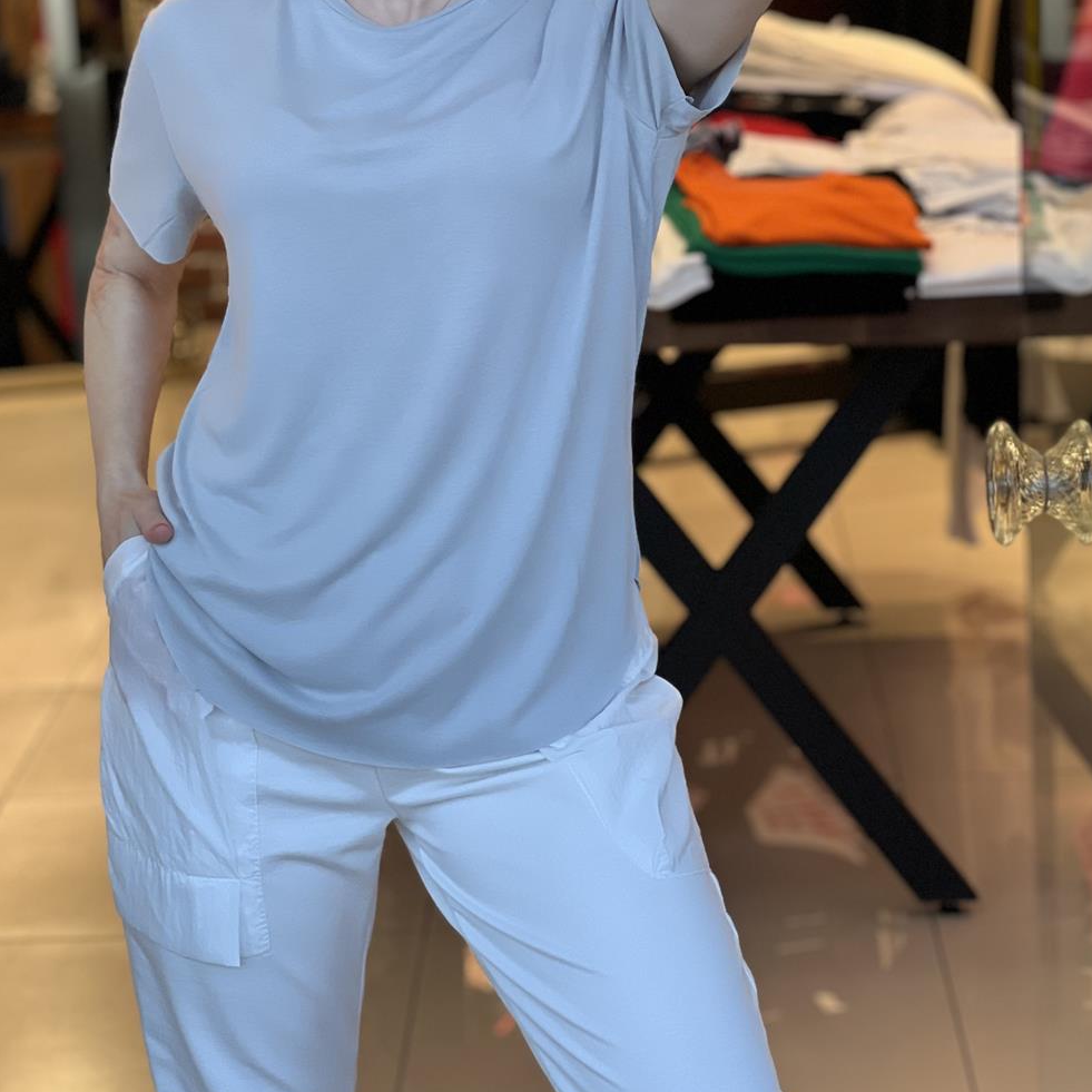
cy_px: 211
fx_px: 3962
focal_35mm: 111
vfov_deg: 15.6
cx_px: 488
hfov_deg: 15.7
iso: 125
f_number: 2.8
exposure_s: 1/100
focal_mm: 9
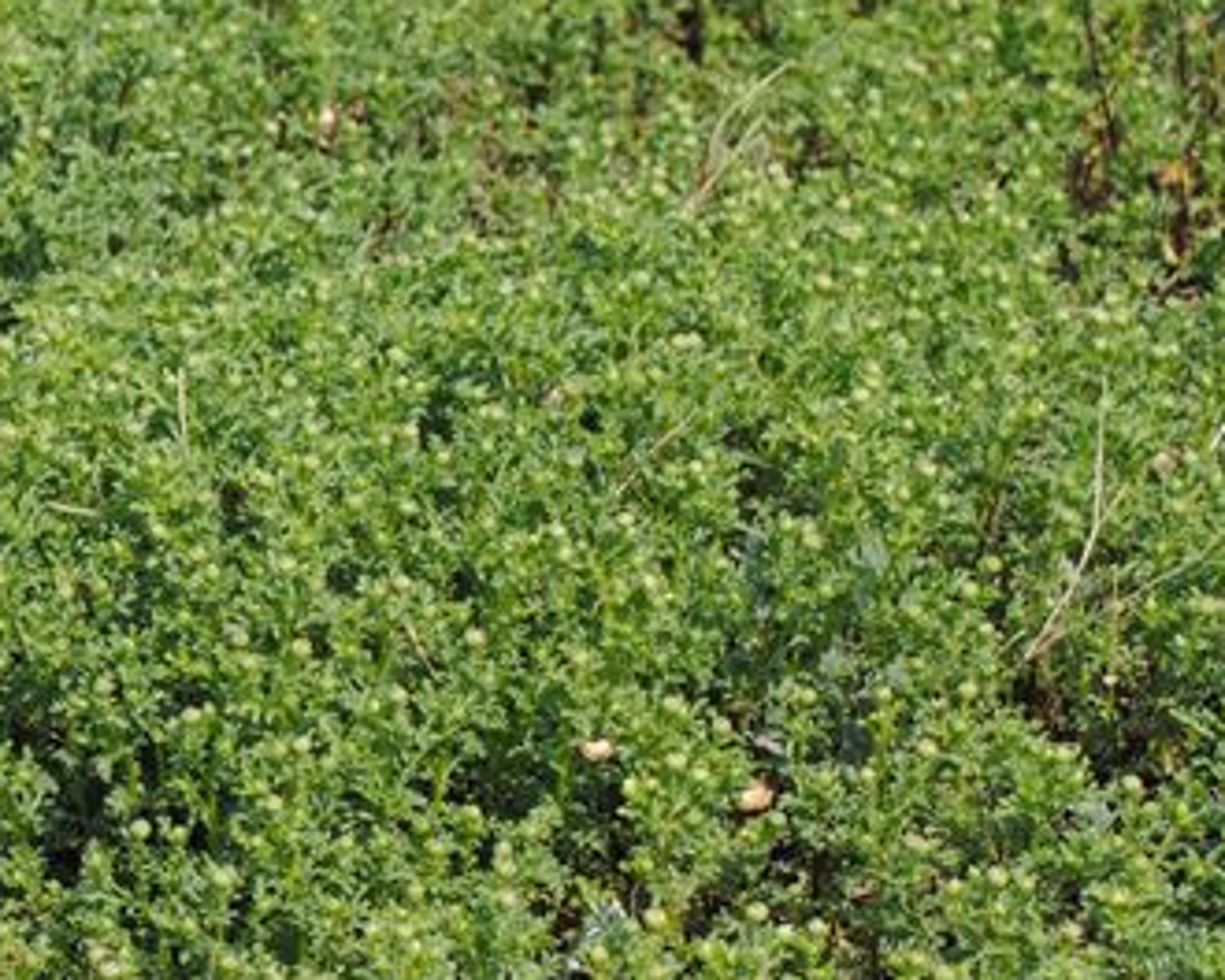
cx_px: -226
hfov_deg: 8.0
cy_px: 594
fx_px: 8665
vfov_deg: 6.5
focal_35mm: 239
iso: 400
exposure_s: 1/1000
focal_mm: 70
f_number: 8
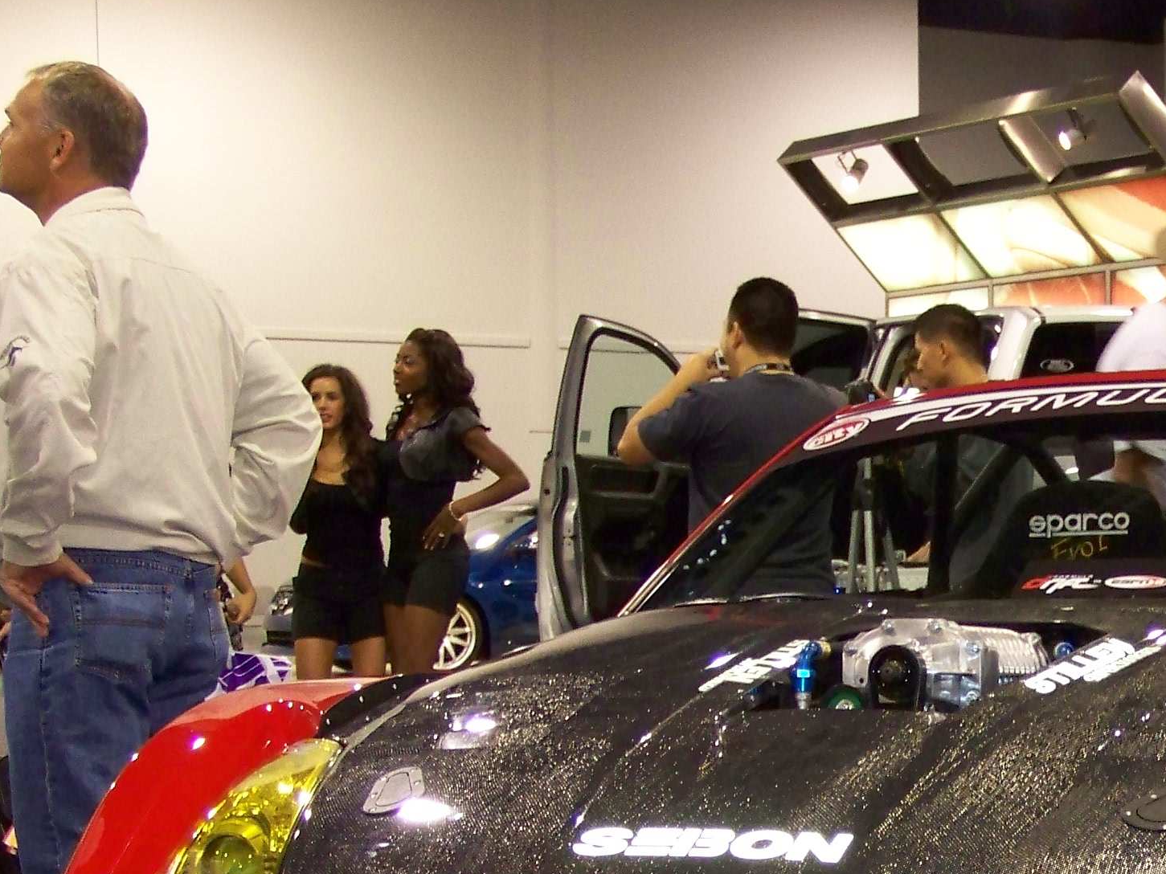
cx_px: 1168
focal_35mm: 108
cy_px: 877
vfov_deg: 13.5
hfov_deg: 17.8
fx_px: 3638
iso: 200
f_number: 3.2
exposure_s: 1/30
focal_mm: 8.5
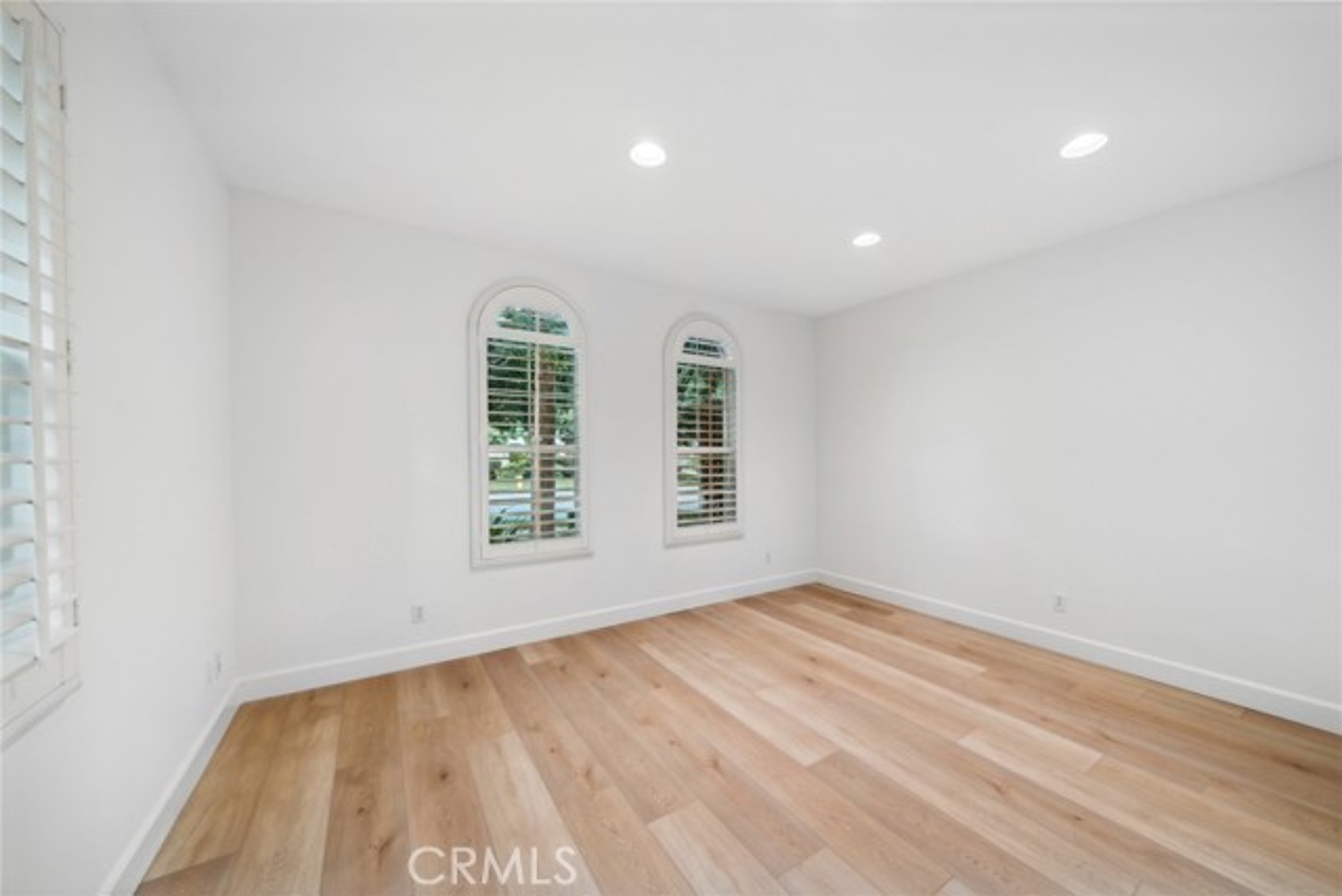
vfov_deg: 90.0
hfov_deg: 112.6
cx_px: 671
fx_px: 447
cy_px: 448
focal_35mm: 12
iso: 100
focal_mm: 12
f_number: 8
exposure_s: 1/3.33
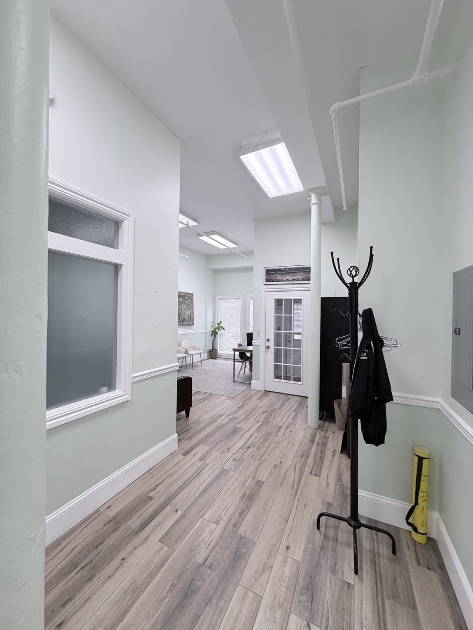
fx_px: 255
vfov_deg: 102.1
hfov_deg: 85.7
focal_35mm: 14
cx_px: 236
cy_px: 315
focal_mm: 2.22
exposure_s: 1/120
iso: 200
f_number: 2.2
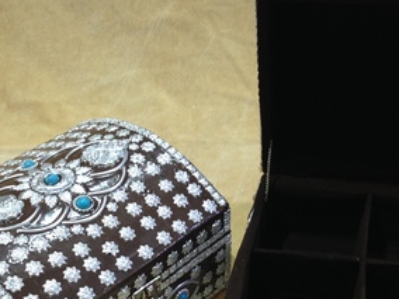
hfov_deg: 33.2
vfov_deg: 25.1
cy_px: 190
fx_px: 669
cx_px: 211
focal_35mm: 58
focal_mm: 4.12
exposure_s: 1/20
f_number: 2.4
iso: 125
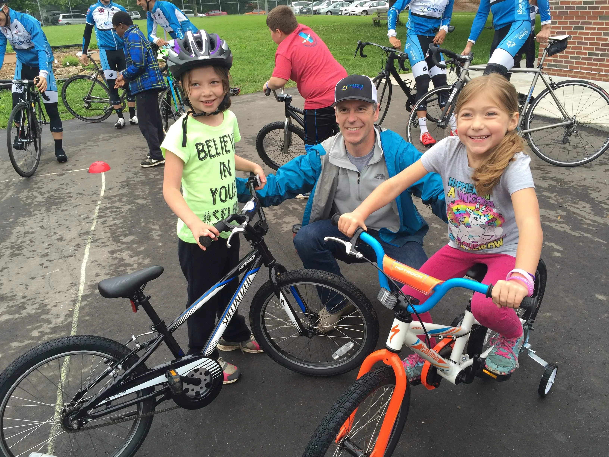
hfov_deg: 61.7
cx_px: 304
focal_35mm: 29
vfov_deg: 48.2
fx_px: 510
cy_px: 228
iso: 32
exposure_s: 1/121
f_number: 2.2
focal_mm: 4.15
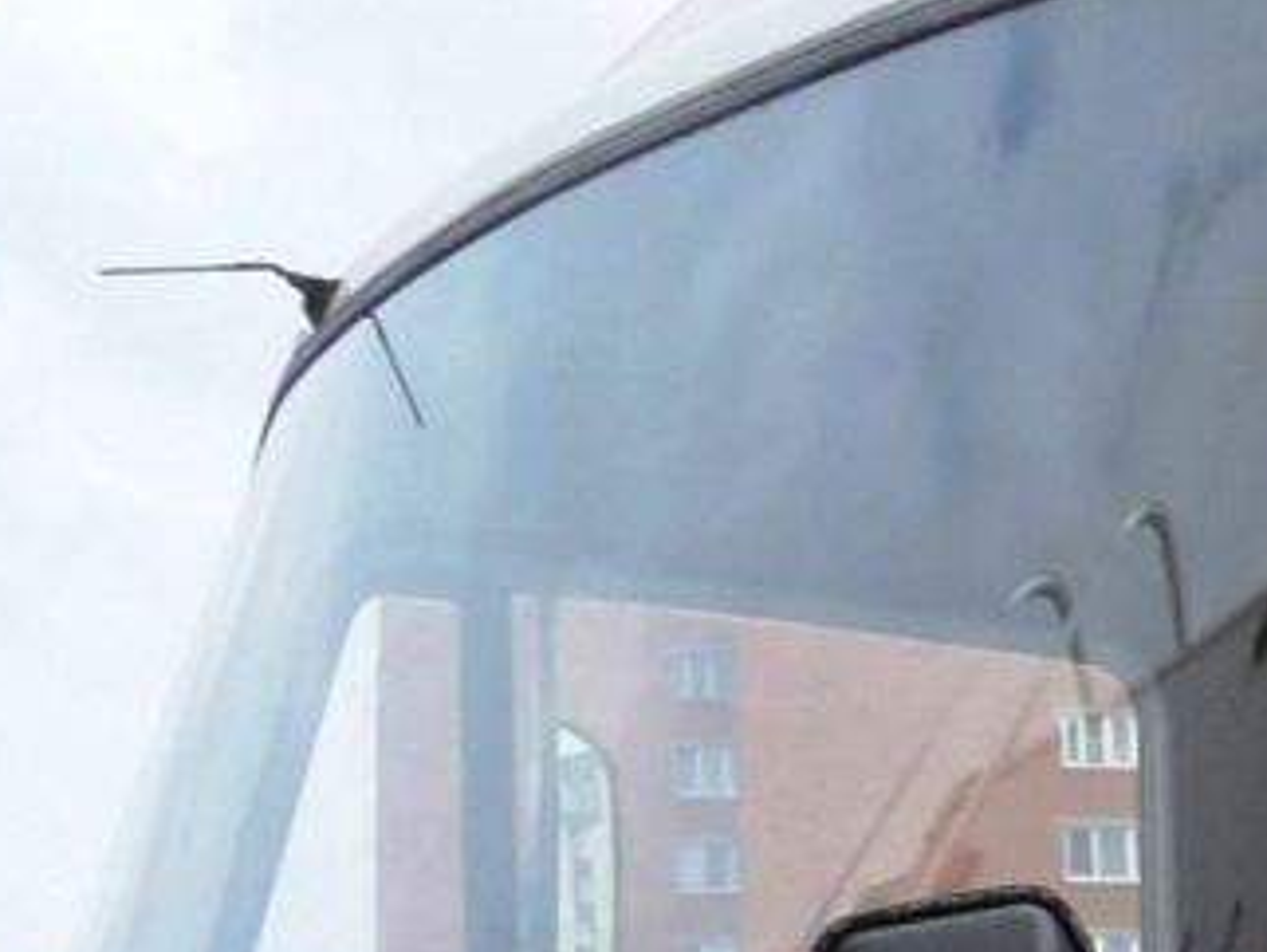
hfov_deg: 11.5
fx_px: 5458
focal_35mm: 149
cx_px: 2809
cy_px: 1680
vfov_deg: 9.5
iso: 100
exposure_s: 1/640
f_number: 3.3
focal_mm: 4.3
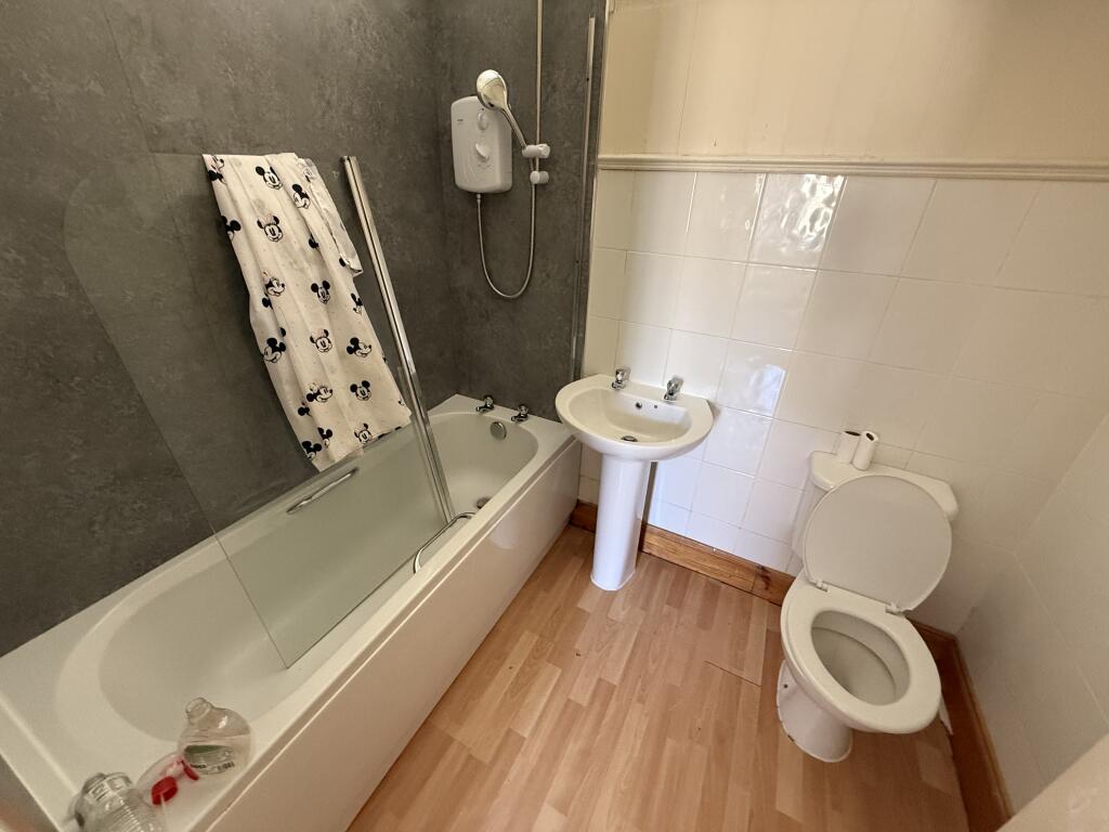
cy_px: 416
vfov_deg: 85.7
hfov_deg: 102.1
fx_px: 449
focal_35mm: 14
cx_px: 554
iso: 500
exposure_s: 1/60
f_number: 2.2
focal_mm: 2.22
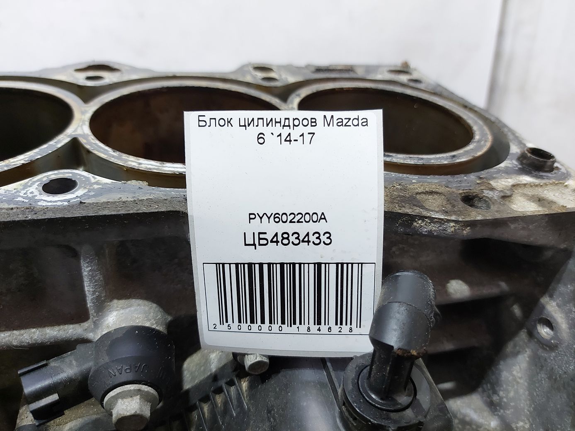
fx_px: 399
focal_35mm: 24
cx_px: 288
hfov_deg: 71.6
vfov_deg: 56.8
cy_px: 216
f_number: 1.8
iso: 250
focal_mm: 5.23
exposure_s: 1/50
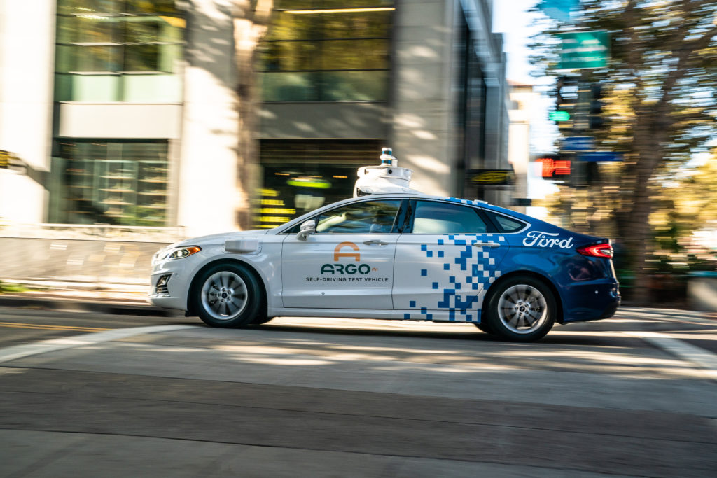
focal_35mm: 39
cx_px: 358
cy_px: 239
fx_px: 777
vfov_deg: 34.2
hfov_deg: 49.5
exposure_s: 1/30
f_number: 14
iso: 400
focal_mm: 39
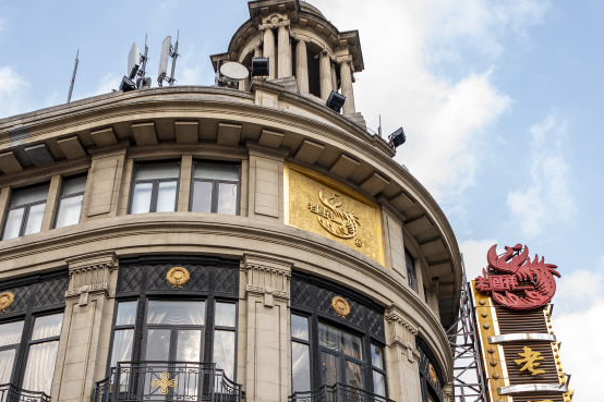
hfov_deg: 38.2
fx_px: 872
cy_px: 333
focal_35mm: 52
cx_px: 293
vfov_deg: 25.4
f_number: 2.8
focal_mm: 24
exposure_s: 1/250
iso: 64
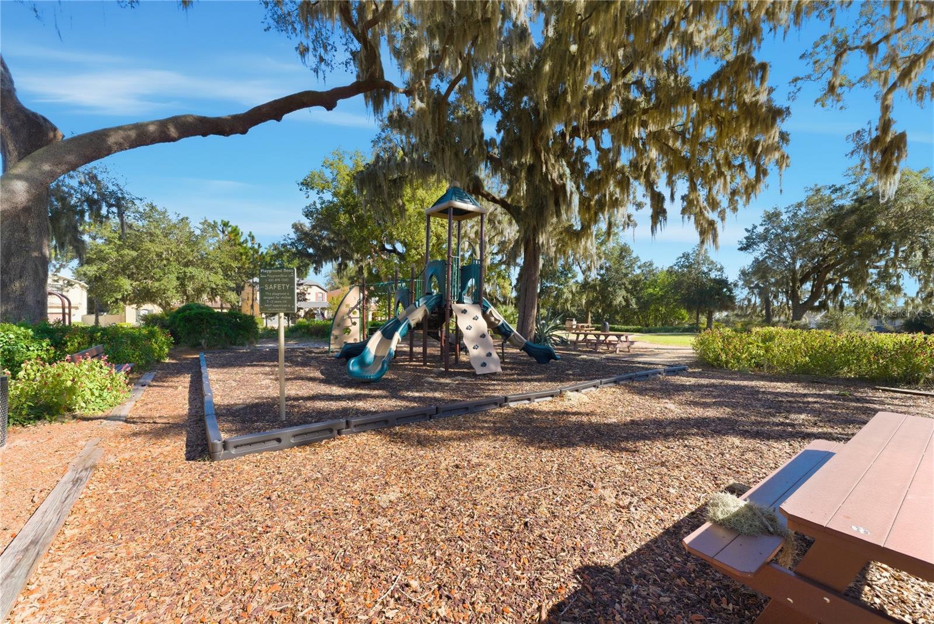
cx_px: 467
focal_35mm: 14
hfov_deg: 104.2
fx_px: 363
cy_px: 312
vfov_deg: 81.3
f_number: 7.1
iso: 200
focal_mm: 14
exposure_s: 1/250
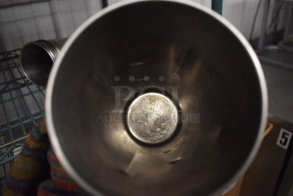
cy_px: 98
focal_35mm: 27
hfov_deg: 67.3
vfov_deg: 48.0
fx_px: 220
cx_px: 146
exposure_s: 1/160
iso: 800
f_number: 3.5
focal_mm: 18
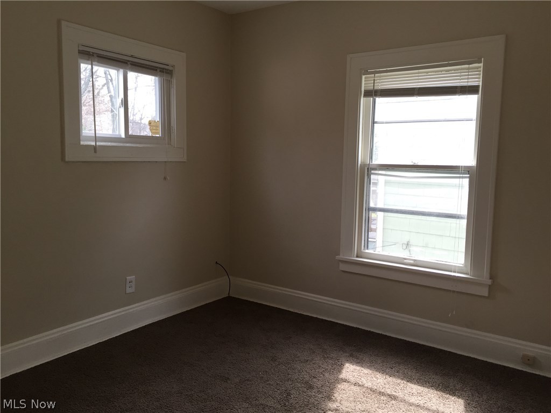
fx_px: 462
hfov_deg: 61.7
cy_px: 206
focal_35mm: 29
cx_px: 276
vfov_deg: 48.2
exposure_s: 1/120
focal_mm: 4.15
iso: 40
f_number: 2.2
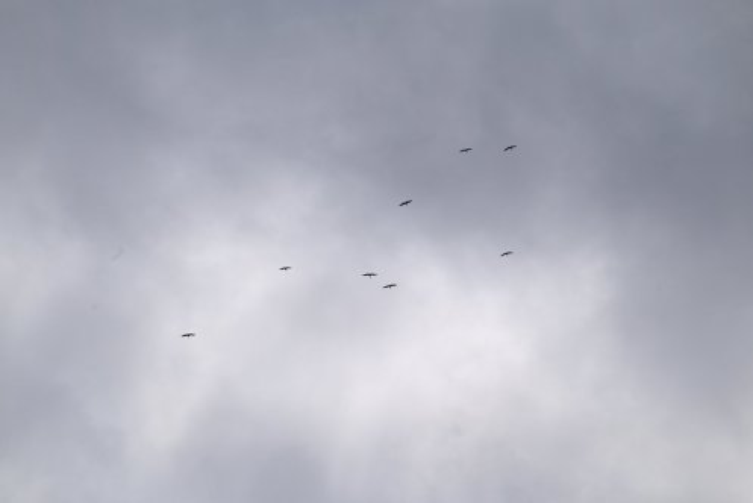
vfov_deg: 3.4
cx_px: 376
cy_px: 252
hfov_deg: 5.2
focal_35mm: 400
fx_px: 8371
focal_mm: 400
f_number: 11
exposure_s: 1/8000
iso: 640
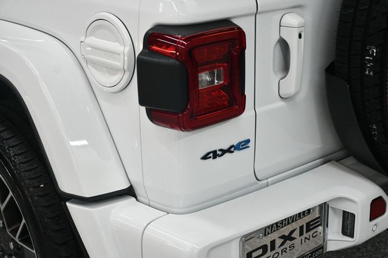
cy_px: 129
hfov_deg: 31.9
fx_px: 679
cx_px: 194
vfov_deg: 21.5
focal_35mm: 63
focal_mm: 42
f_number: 4.5
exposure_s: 1/125
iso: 1600
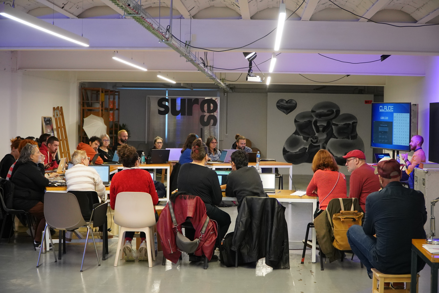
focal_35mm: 64
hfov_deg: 31.4
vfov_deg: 21.3
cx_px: 220
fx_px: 781
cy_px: 146
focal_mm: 43
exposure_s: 1/200
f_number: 4
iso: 2500
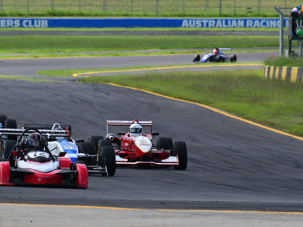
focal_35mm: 814
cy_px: 114
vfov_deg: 1.8
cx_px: 146
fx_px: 7126
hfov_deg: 2.4
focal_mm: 500
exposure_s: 1/640
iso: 800
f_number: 13
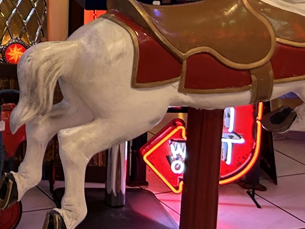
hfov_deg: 17.6
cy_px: -64
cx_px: -162
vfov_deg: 14.4
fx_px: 872
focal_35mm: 99
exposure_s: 1/100
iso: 100
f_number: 1.5
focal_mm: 5.7
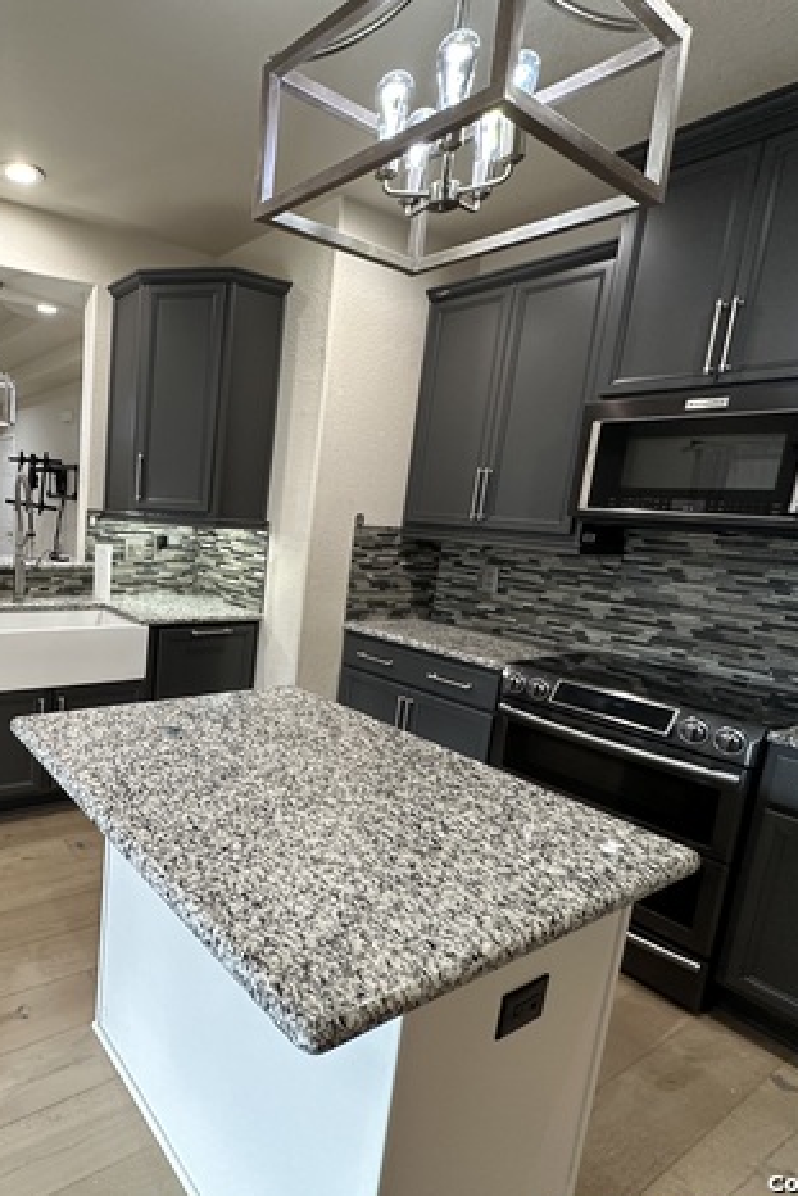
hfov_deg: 57.1
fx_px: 664
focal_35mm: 20
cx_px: 151
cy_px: 613
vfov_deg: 83.9
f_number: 2.2
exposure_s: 1/60
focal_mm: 2.22
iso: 250
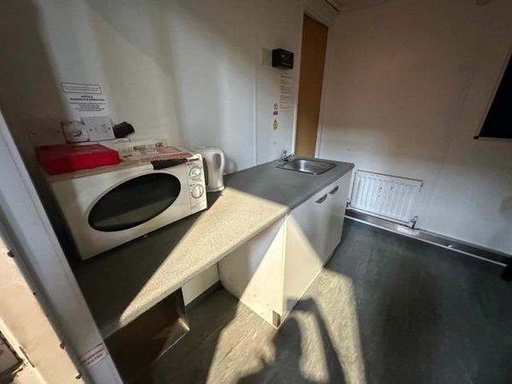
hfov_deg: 102.1
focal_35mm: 14
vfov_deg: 85.7
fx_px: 207
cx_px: 256
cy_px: 192
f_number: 2.2
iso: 800
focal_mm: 2.22
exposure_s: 1/60
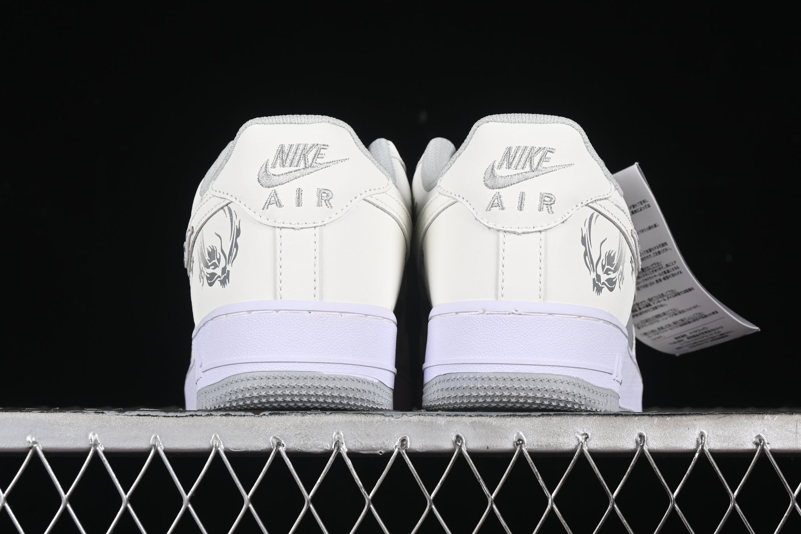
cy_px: 185
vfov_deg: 13.4
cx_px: 422
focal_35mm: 102
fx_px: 2269
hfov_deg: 20.0
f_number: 8
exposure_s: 1/80
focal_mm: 50
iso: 160
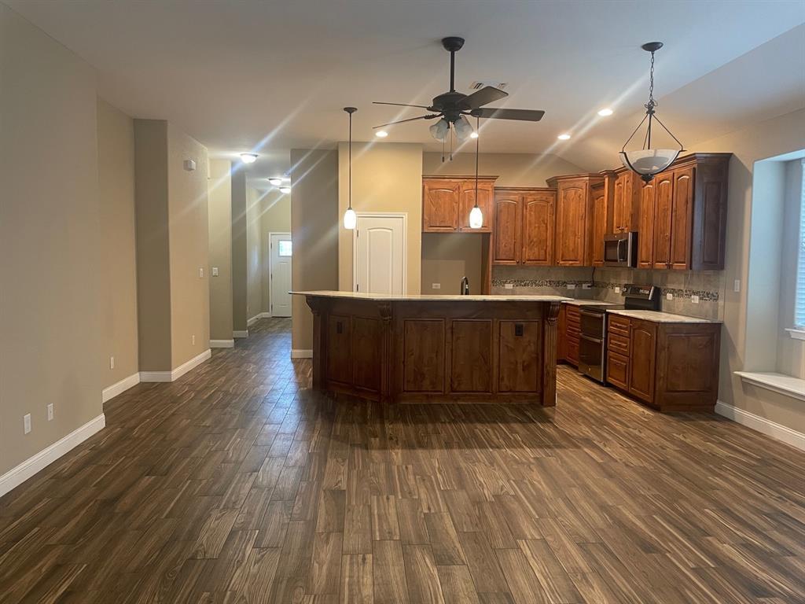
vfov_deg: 53.1
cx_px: 402
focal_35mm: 26
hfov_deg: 67.3
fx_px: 605
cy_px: 302
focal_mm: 4.2
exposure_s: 1/60
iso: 320
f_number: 1.6
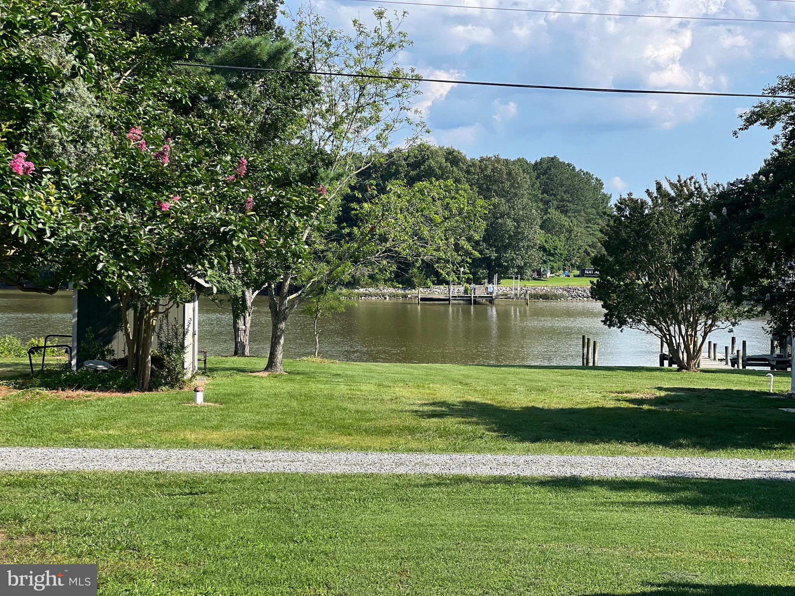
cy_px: 298
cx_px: 398
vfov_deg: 19.1
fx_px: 1768
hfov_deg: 25.3
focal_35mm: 77
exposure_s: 1/471
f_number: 2.8
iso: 32
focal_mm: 9
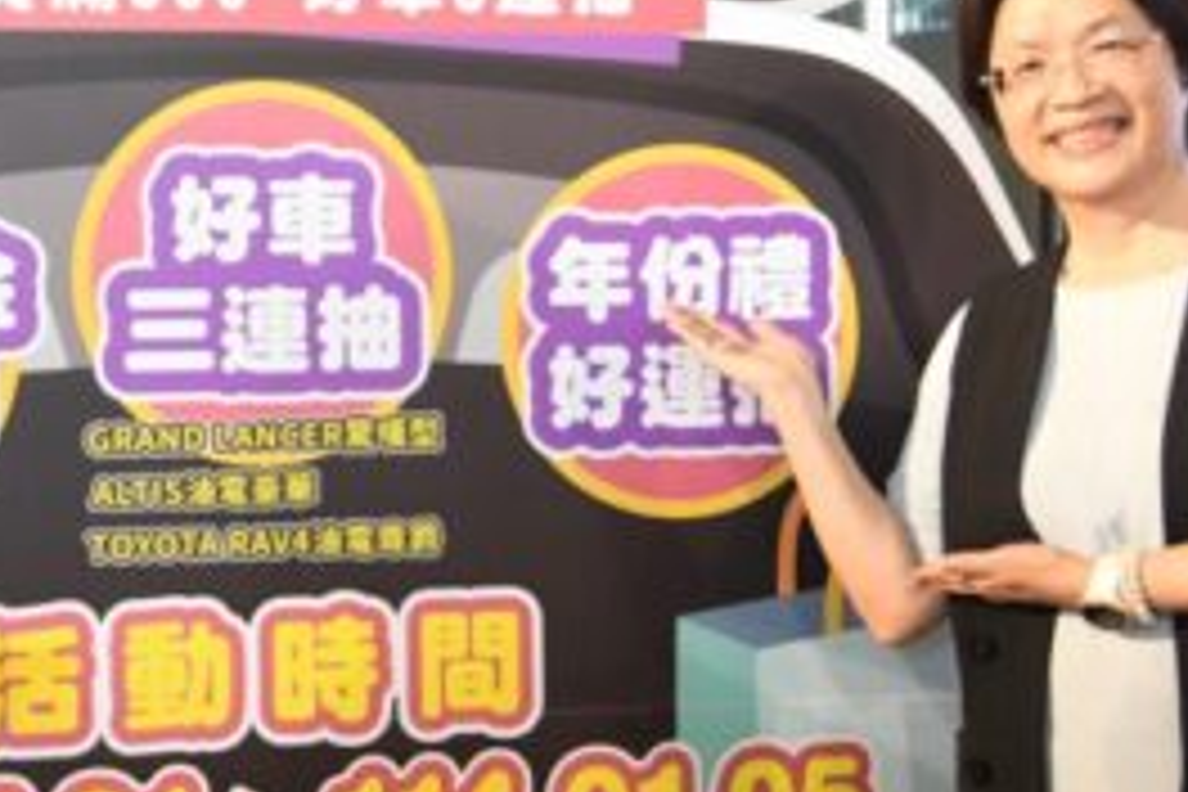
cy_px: 364
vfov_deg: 18.2
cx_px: 310
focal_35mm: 75
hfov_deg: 26.7
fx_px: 2475
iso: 1600
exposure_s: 1/80
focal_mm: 22
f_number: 4.5
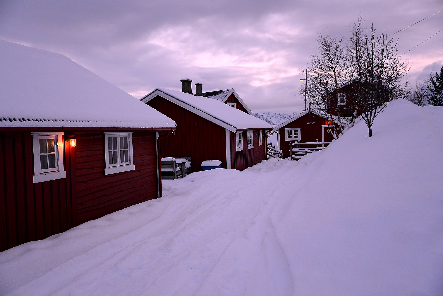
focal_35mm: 38
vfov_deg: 35.1
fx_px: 468
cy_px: 148
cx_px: 222
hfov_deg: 50.7
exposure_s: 1/100
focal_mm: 38
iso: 400
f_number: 4.2
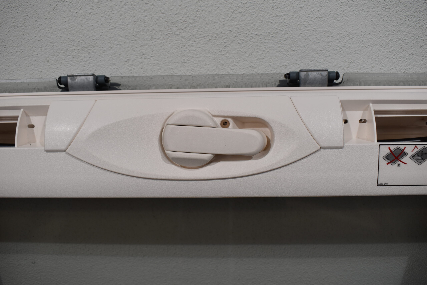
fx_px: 391
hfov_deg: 57.2
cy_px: 142
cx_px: 214
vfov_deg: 40.0
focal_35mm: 33
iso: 220
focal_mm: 22
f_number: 5.6
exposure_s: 1/125
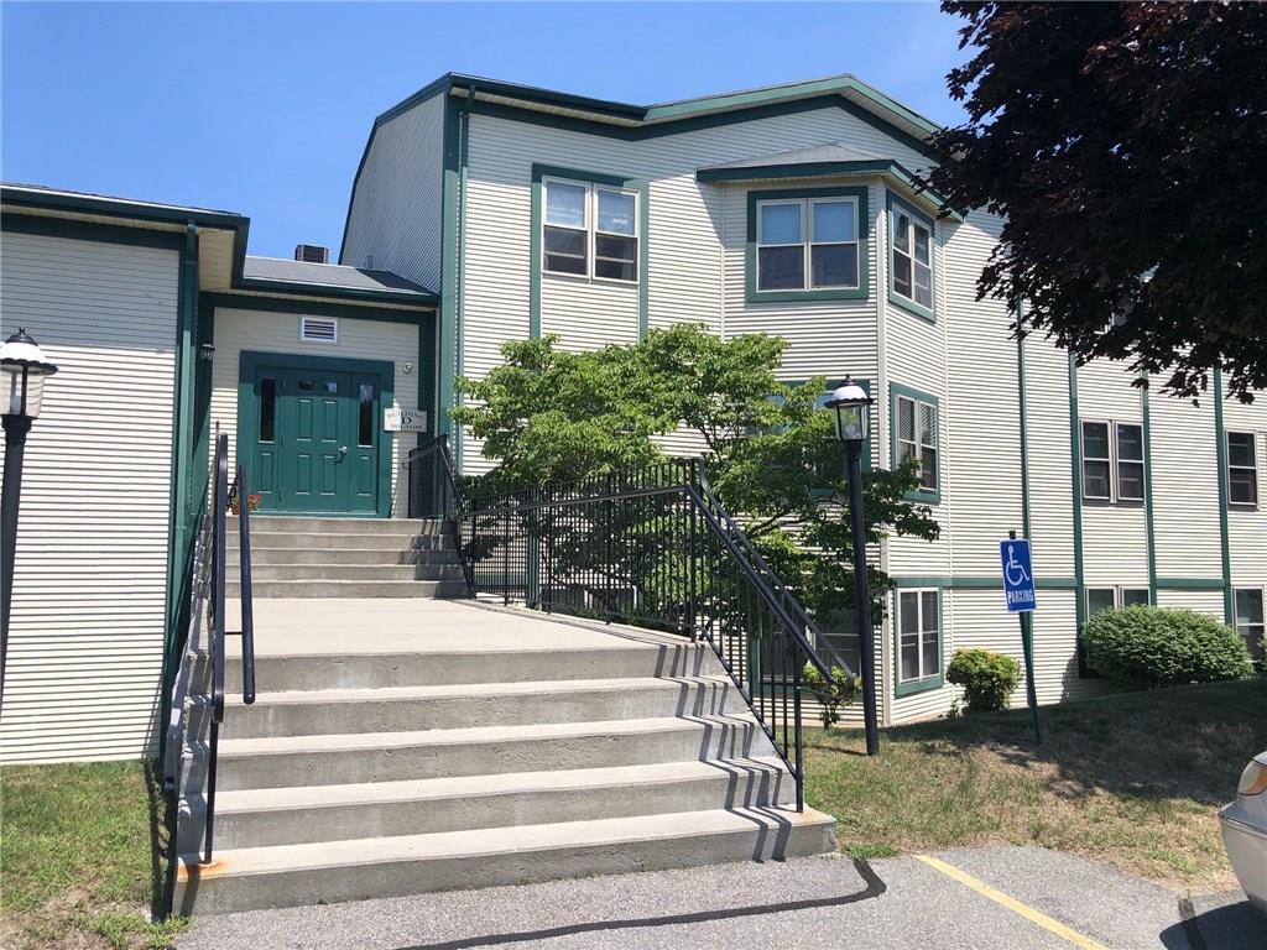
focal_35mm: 28
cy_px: 475
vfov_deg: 49.7
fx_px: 1025
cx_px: 634
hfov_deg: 63.4
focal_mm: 4
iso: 20
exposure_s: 1/2208
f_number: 1.8
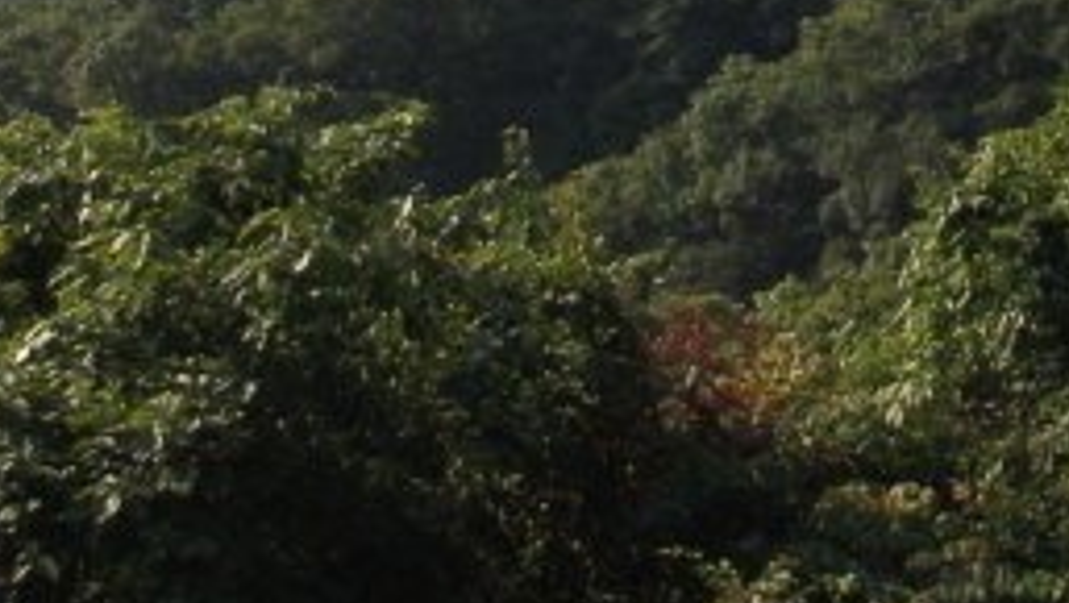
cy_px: -561
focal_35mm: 165
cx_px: 1169
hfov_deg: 12.8
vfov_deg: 7.1
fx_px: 4680
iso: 80
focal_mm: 6.7
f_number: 3.5
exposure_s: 1/640
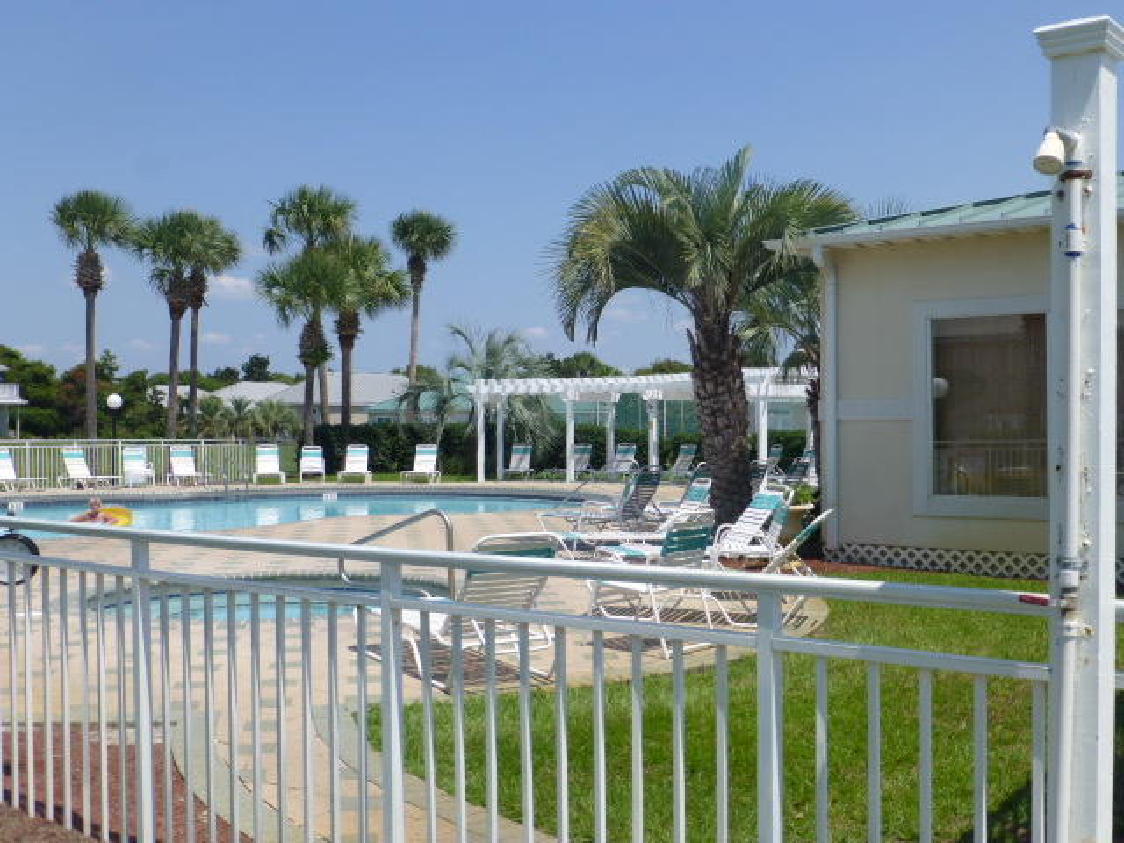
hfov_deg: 47.9
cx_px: 562
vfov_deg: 36.8
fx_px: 1266
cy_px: 422
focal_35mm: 39
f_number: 3.9
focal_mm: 6.9
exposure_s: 1/1300
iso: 100
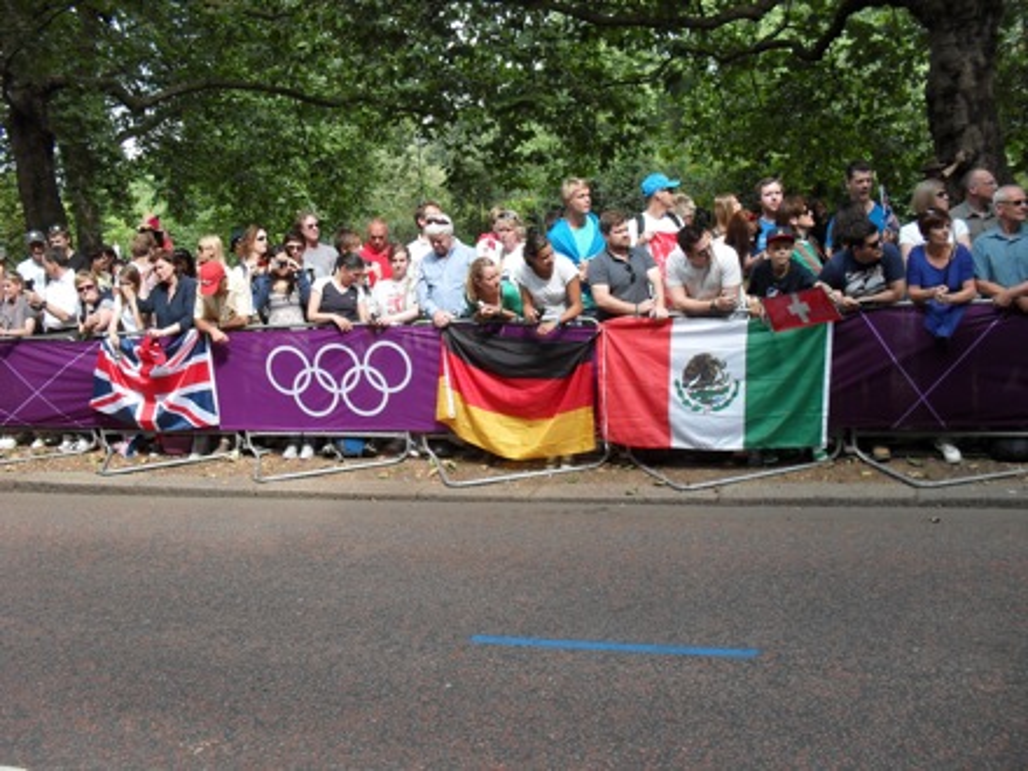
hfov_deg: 52.6
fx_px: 1039
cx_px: 514
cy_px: 386
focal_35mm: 35
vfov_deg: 40.7
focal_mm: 6.3
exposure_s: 1/180
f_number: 3.2
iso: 100
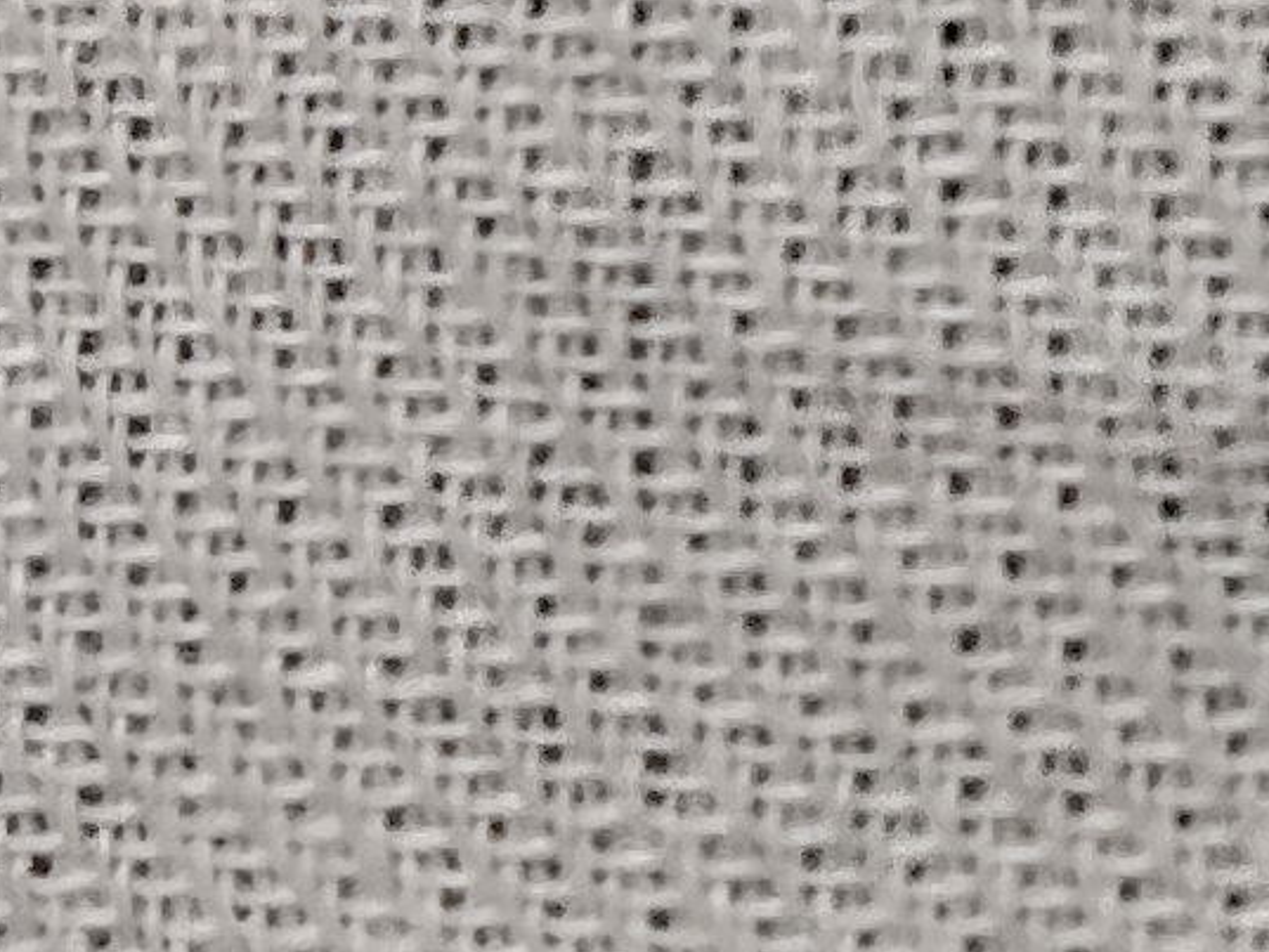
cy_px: -576
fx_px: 5793
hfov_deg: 10.1
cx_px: 3464
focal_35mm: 158
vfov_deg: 9.1
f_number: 2
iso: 250
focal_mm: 2.78
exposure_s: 1/100
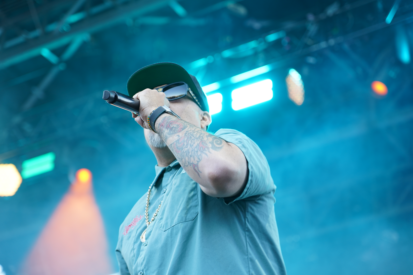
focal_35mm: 105
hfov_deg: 19.5
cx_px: 206
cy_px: 138
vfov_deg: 13.0
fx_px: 1204
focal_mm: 105
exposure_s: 1/125
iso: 500
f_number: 4
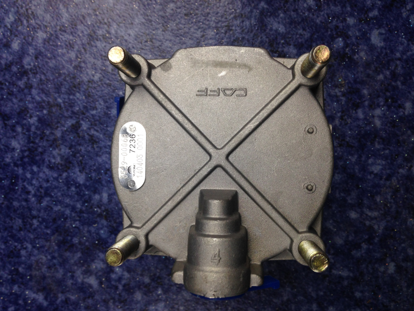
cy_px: 156
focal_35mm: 33
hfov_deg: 55.4
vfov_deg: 42.9
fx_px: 395
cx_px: 207
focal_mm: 4.12
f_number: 2.4
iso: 64
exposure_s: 1/60
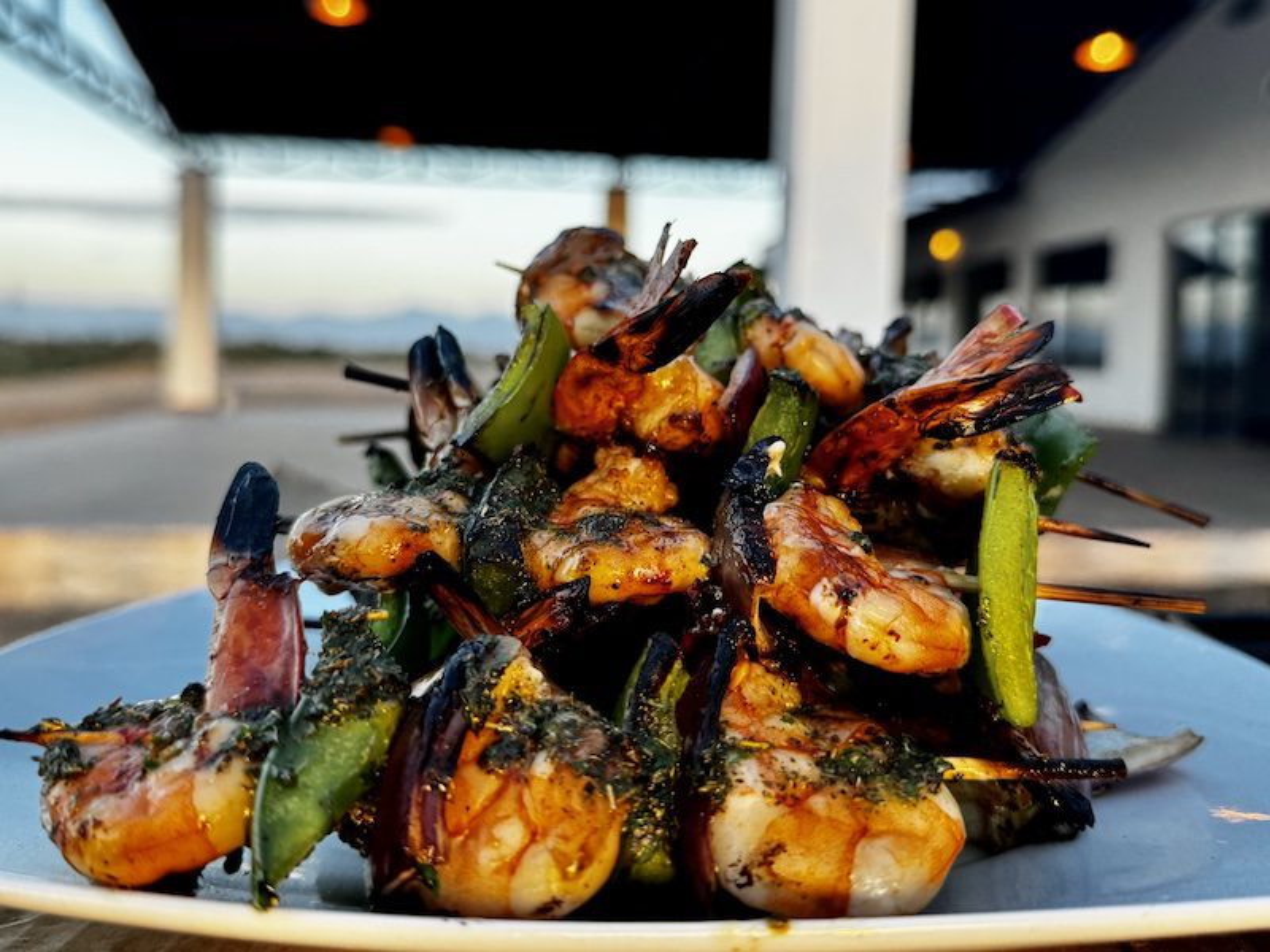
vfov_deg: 56.8
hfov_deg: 71.6
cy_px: 476
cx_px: 635
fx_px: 881
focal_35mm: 24
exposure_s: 1/227
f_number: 1.78
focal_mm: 6.86
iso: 64
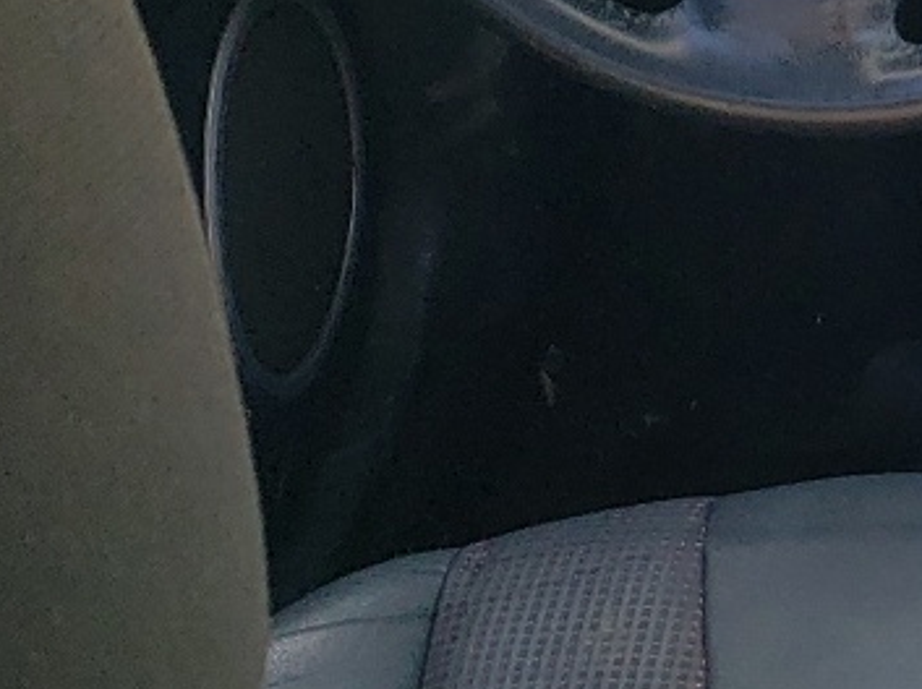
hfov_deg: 14.6
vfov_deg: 12.5
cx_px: 1679
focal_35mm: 118
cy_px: 245
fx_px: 3140
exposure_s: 1/167
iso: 50
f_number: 1.5
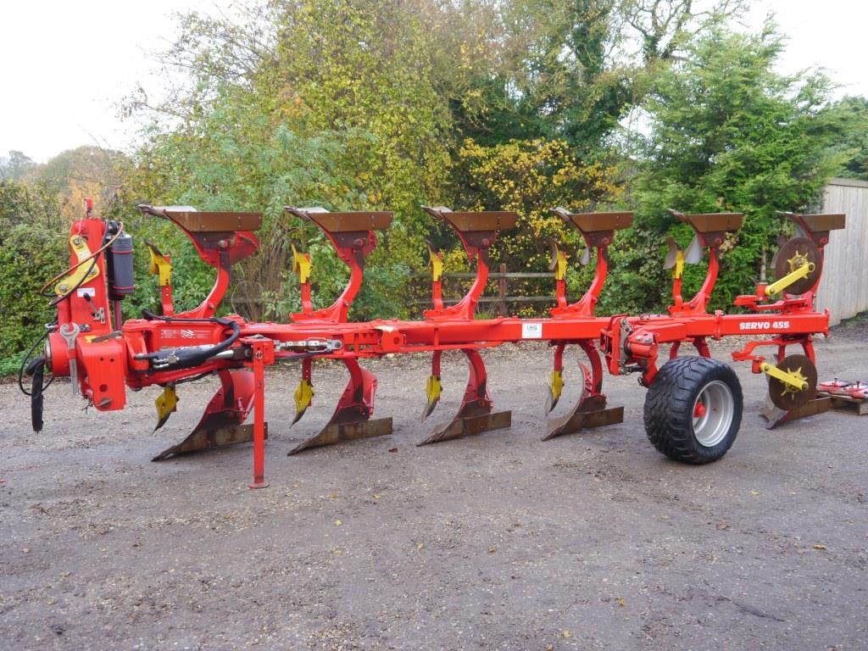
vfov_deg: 39.7
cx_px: 434
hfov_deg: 51.4
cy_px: 326
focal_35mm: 36
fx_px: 903
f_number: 4
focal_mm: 18
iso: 160
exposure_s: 1/80
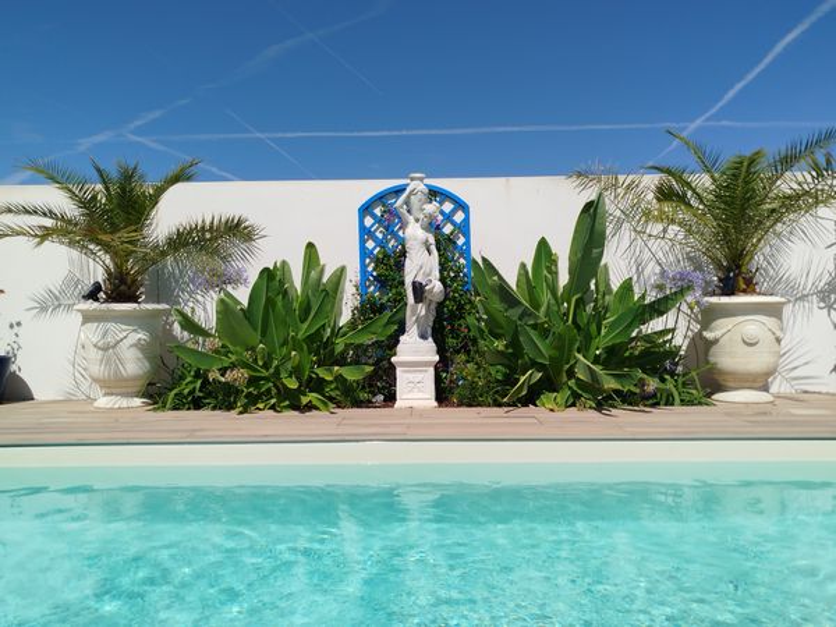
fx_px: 700
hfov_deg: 61.7
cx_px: 418
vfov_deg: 48.2
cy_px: 314
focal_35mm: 29
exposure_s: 1/2068
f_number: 1.7
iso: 50
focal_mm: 5.31
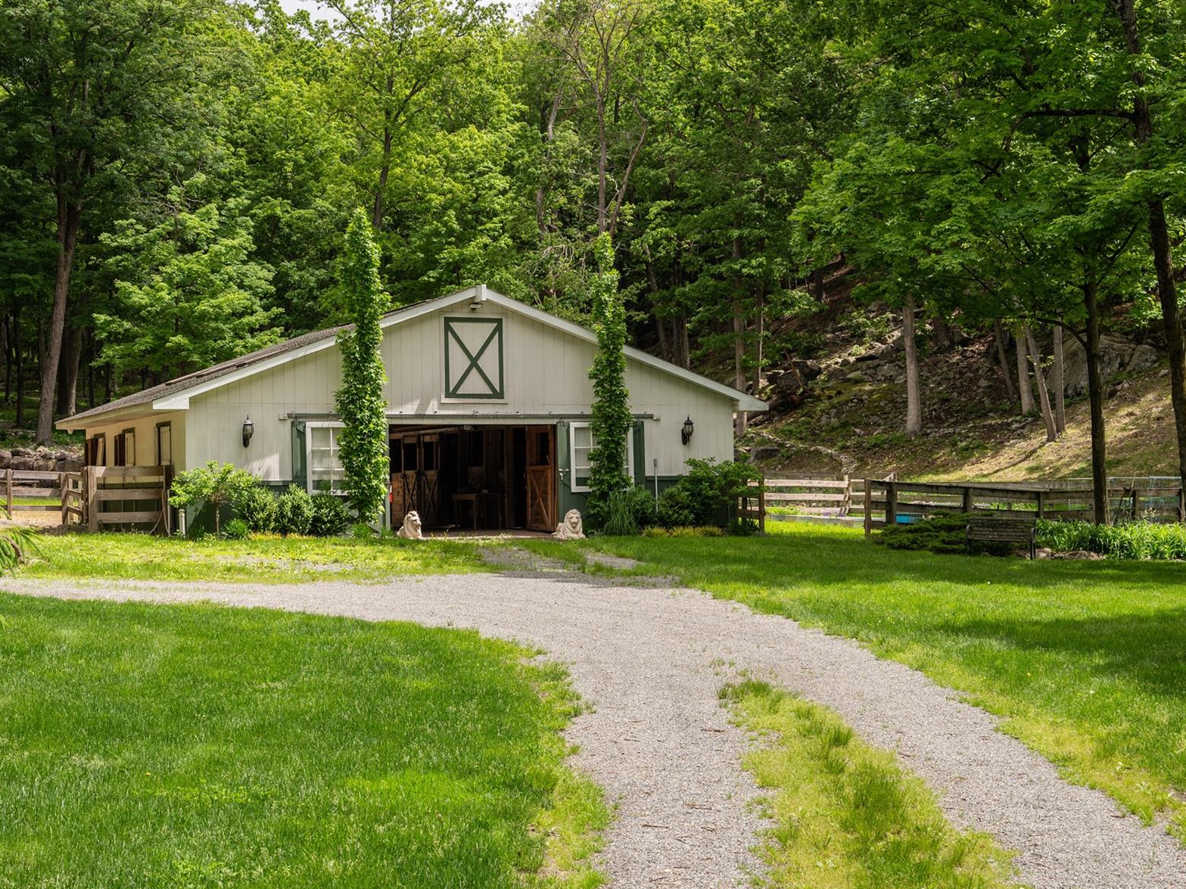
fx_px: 1850
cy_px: 499
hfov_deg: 35.5
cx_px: 546
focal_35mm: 54
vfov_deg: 27.0
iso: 100
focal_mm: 43
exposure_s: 1/200
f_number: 8
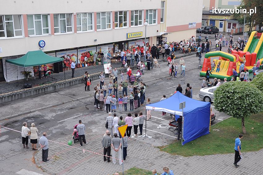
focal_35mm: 51
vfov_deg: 26.4
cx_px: 132
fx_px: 372
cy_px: 88
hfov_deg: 38.9
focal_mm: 34
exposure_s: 1/250
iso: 500
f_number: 8
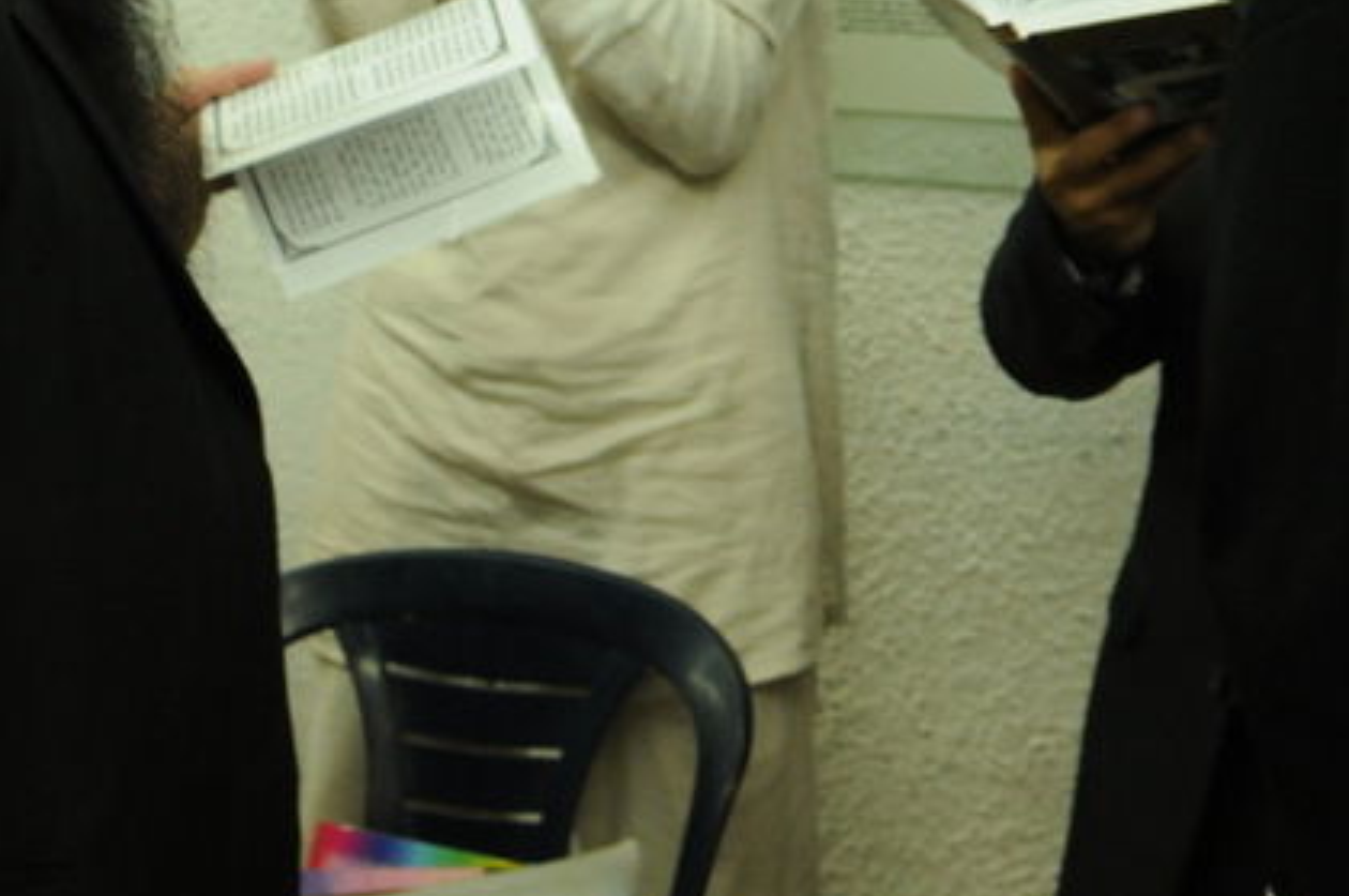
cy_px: -71
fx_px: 3556
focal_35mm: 95
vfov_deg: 14.1
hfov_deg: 21.5
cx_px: 745
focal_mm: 26
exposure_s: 1/160
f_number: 4.5
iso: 1000
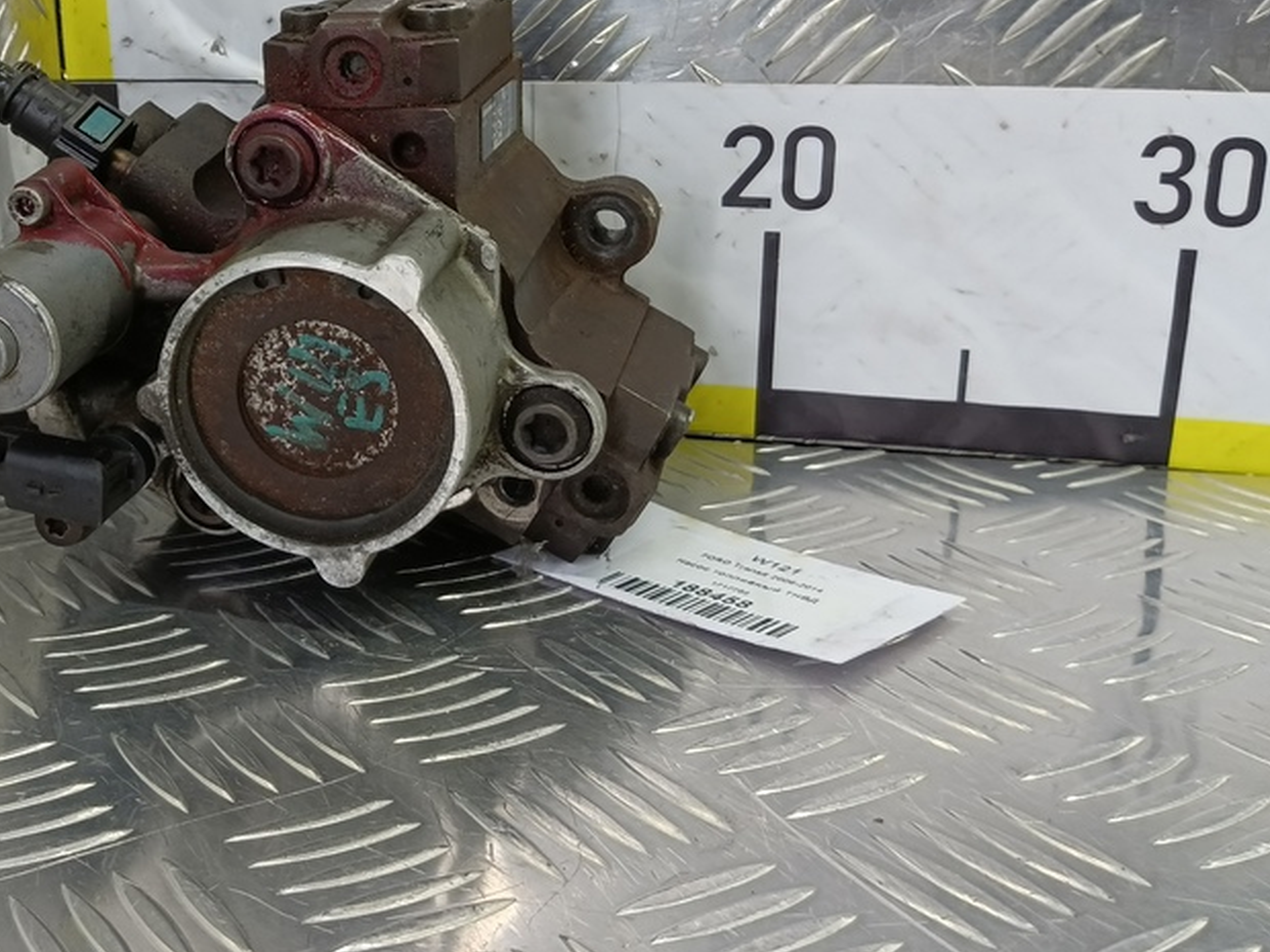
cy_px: 315
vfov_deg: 37.3
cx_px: 295
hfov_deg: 46.9
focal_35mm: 38
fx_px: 1394
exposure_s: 1/50
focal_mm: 4.11
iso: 161
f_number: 1.6
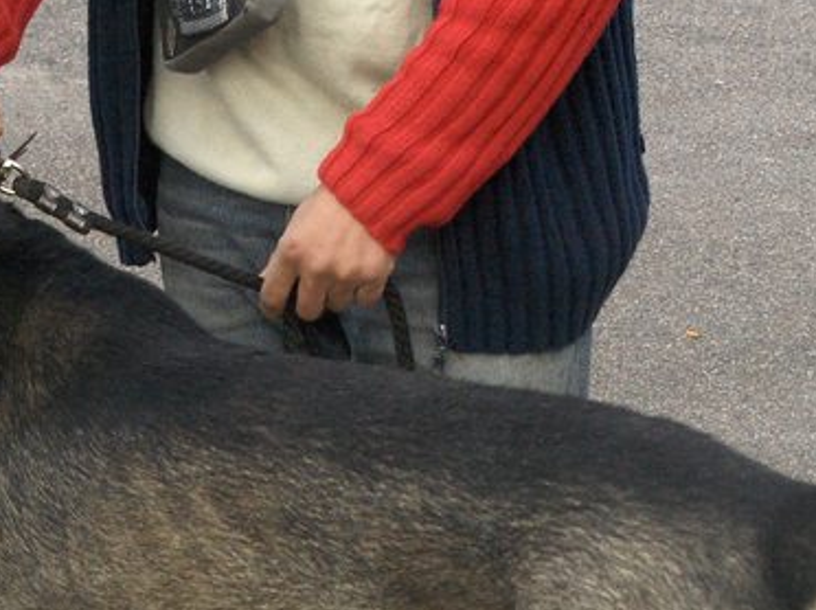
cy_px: 579
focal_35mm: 116
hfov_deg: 16.8
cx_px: 125
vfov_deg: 12.6
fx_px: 2731
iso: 200
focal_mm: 11.1
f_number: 3.4
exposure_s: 1/231
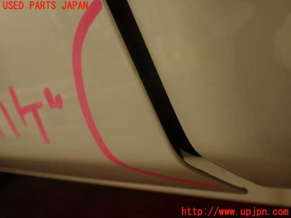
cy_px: 109
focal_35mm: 32
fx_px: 269
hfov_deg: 56.8
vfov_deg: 44.2
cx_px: 146
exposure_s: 1/30
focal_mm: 5.79
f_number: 2.4
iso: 250
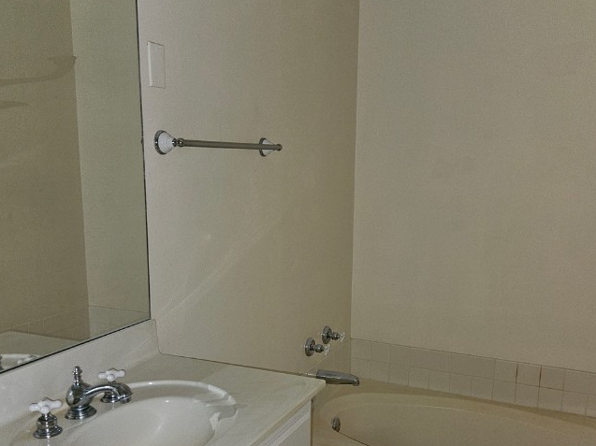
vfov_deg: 38.2
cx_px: 326
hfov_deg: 50.1
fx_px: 637
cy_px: 294
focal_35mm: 37
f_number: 1.8
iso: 100
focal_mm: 5.4
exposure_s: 1/24
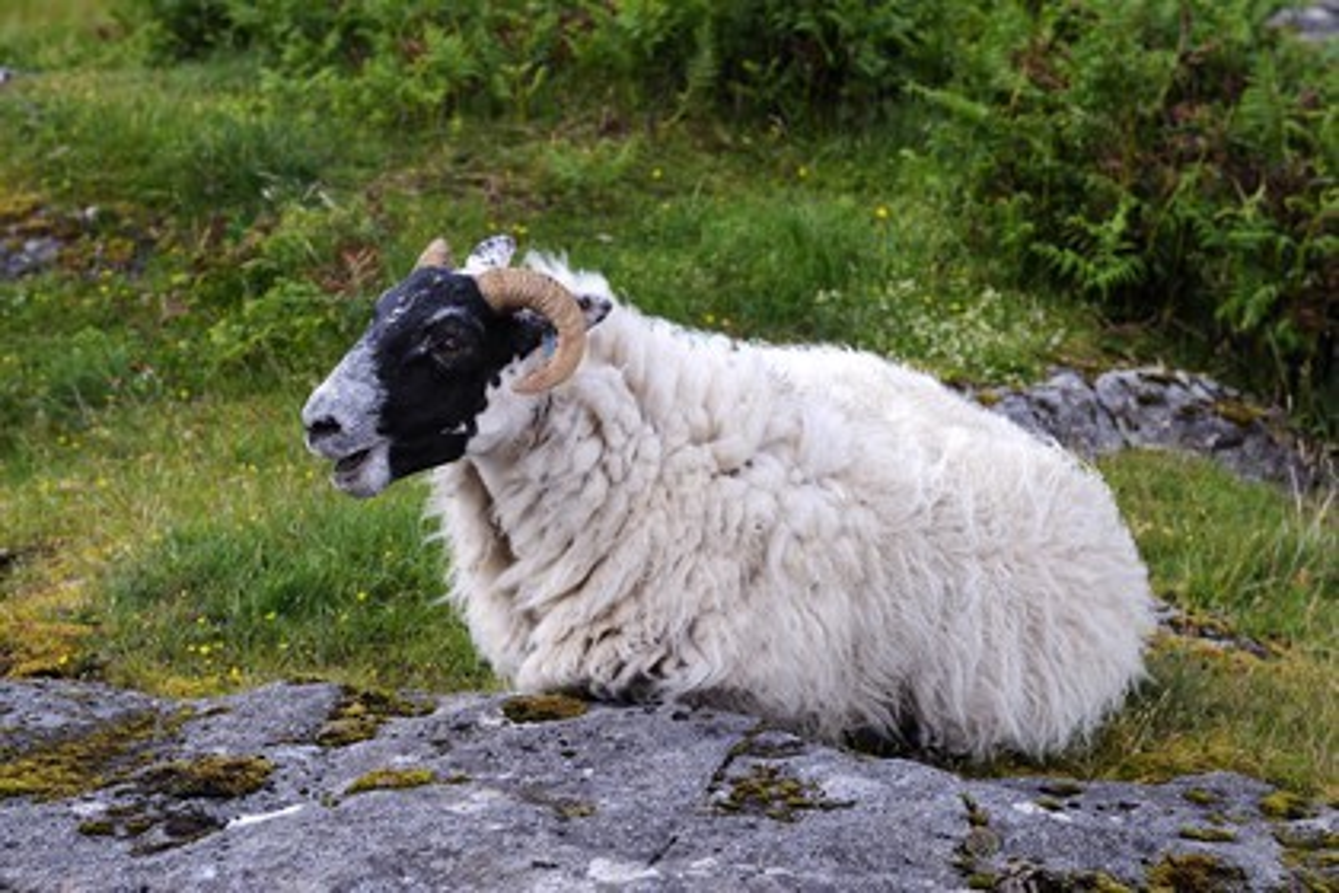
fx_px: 2603
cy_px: 446
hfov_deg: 28.8
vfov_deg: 19.5
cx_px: 670
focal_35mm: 70
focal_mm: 70
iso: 400
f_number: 7.1
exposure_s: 1/640
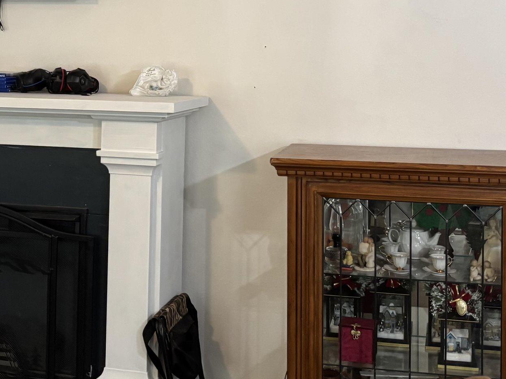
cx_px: 189
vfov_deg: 22.5
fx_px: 936
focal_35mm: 64
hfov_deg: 30.1
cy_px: 56
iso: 250
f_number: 1.6
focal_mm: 5.96
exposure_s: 1/60
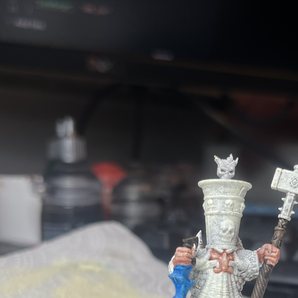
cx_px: 196
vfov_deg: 28.7
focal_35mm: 57
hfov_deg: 29.9
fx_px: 555
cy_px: 276
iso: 64
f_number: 1.6
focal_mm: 5.1
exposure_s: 1/240
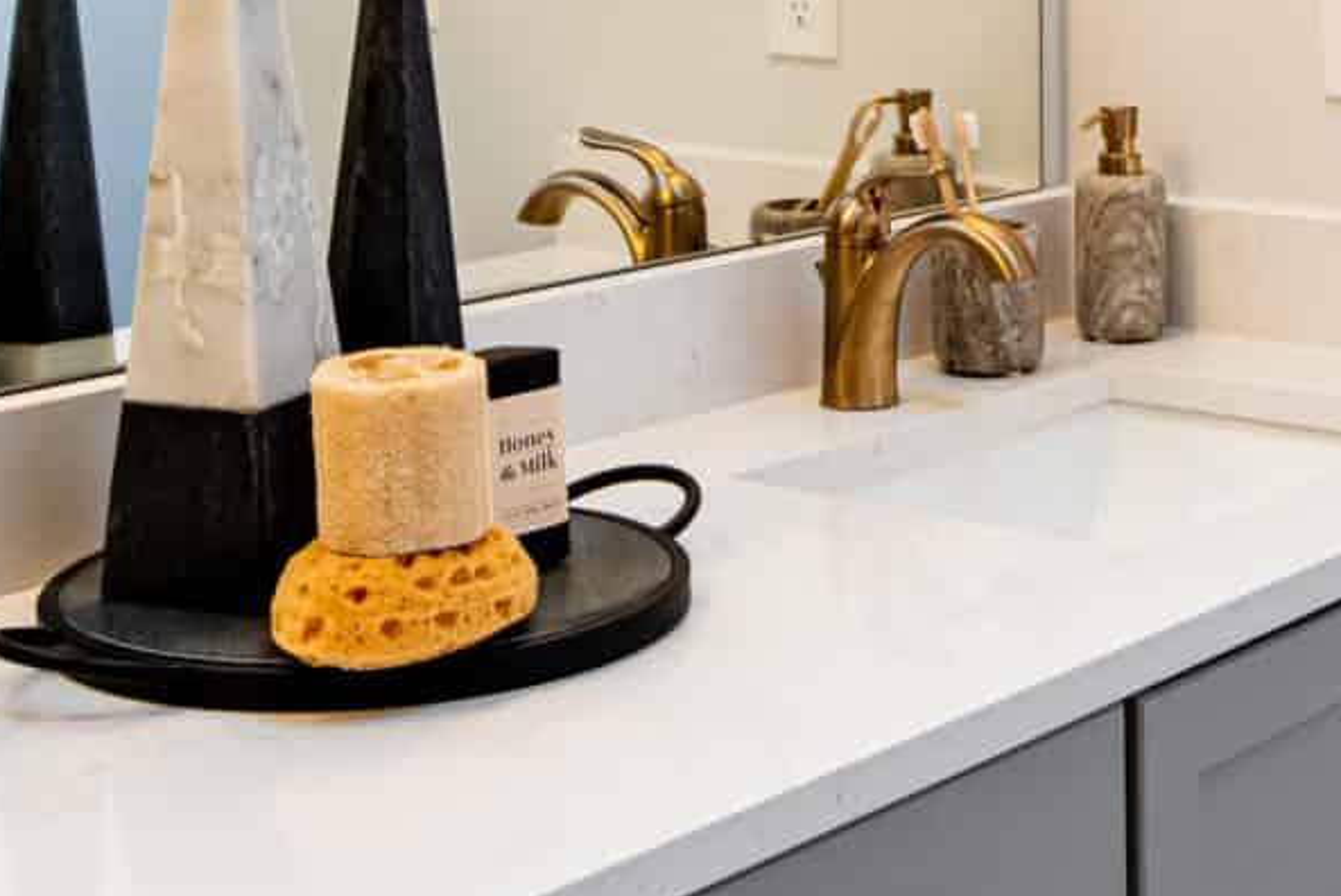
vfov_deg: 15.8
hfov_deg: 24.4
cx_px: 1072
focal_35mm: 82
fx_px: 3056
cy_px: -298
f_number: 8
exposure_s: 1/125
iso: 200
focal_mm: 19
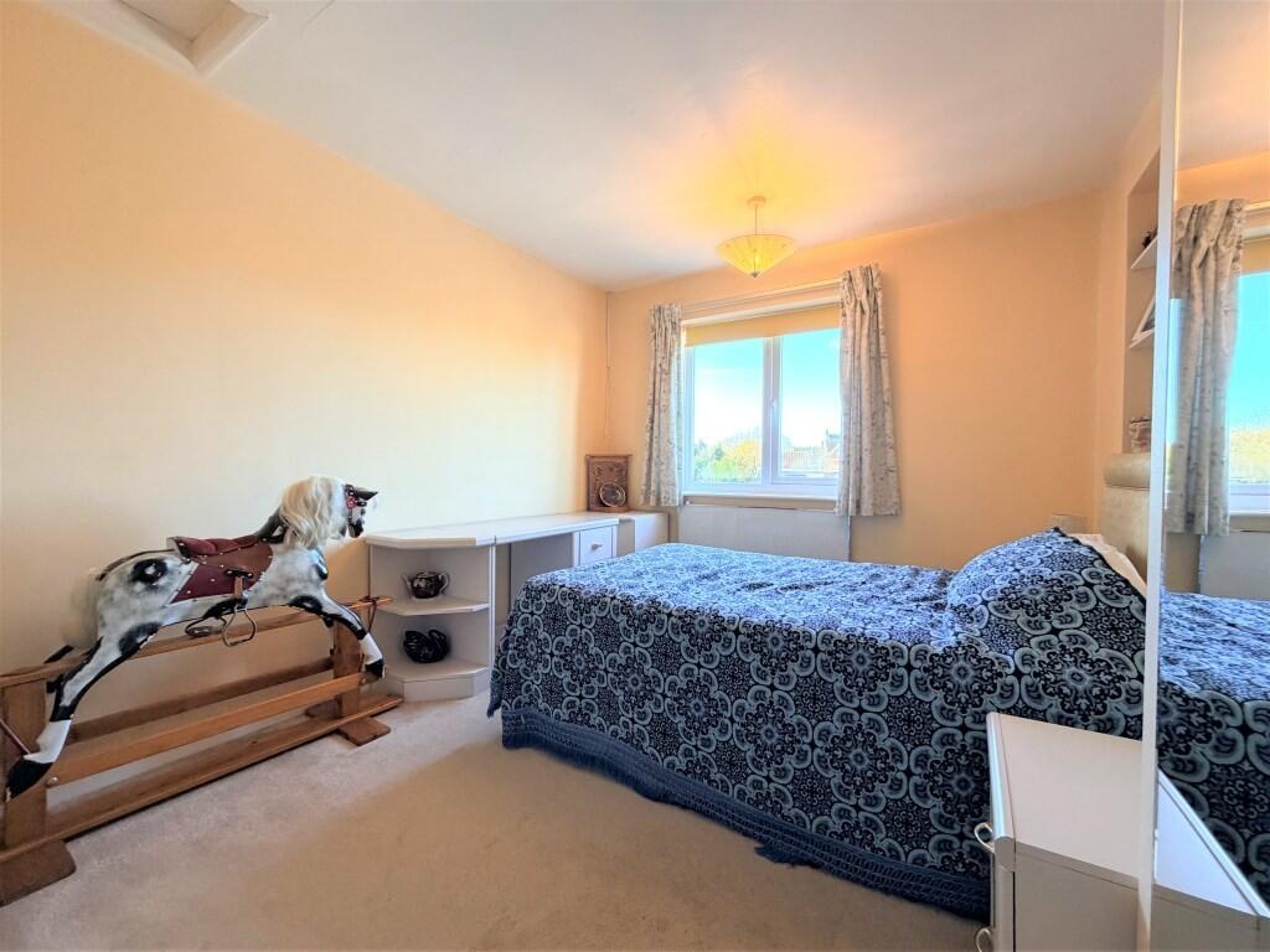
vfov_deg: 85.7
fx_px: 514
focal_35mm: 14
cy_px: 476
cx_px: 635
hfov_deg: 102.1
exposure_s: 1/115
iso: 320
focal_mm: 2.22
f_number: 2.2
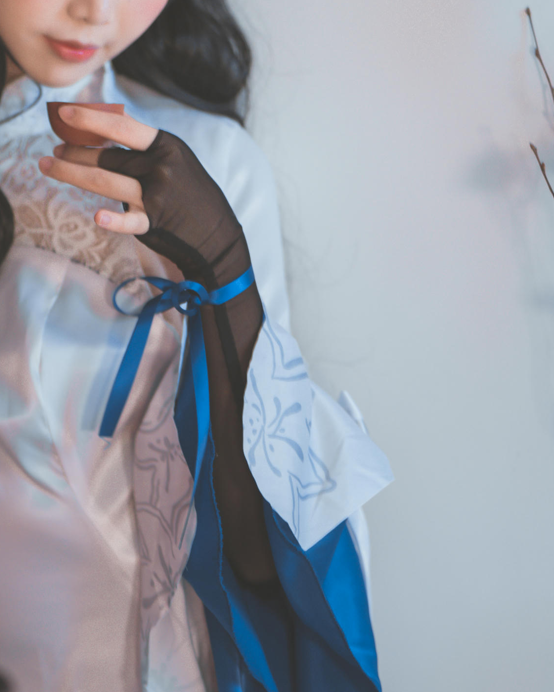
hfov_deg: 9.1
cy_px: 443
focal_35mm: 169
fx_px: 3463
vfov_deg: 11.4
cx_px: 111
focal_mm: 85
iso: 250
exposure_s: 1/80
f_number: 1.8
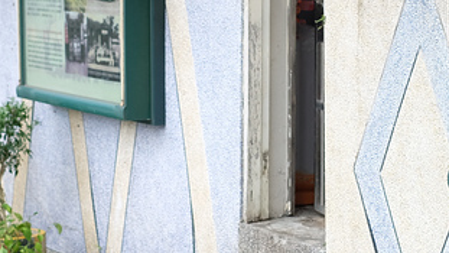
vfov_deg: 8.5
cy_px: 108
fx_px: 1703
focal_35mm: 143
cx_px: 297
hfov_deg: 15.0
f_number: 2.8
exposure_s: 1/125
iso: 200
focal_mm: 35
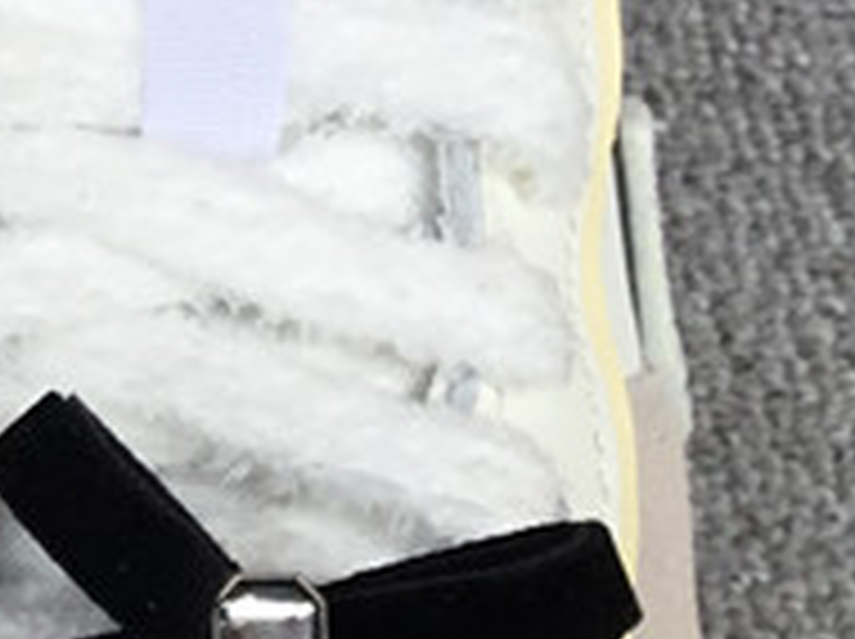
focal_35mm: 147
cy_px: 974
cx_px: -346
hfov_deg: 12.9
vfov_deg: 9.8
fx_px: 3626
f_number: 2.4
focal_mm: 3.3
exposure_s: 1/673
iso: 25
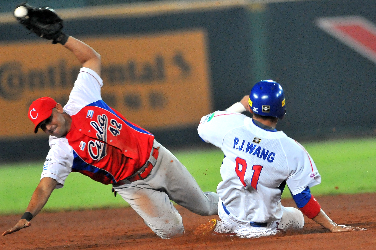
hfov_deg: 4.6
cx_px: 188
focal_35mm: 450
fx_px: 4694
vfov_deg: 3.0
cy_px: 125
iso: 1250
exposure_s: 1/640
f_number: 2.8
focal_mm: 300
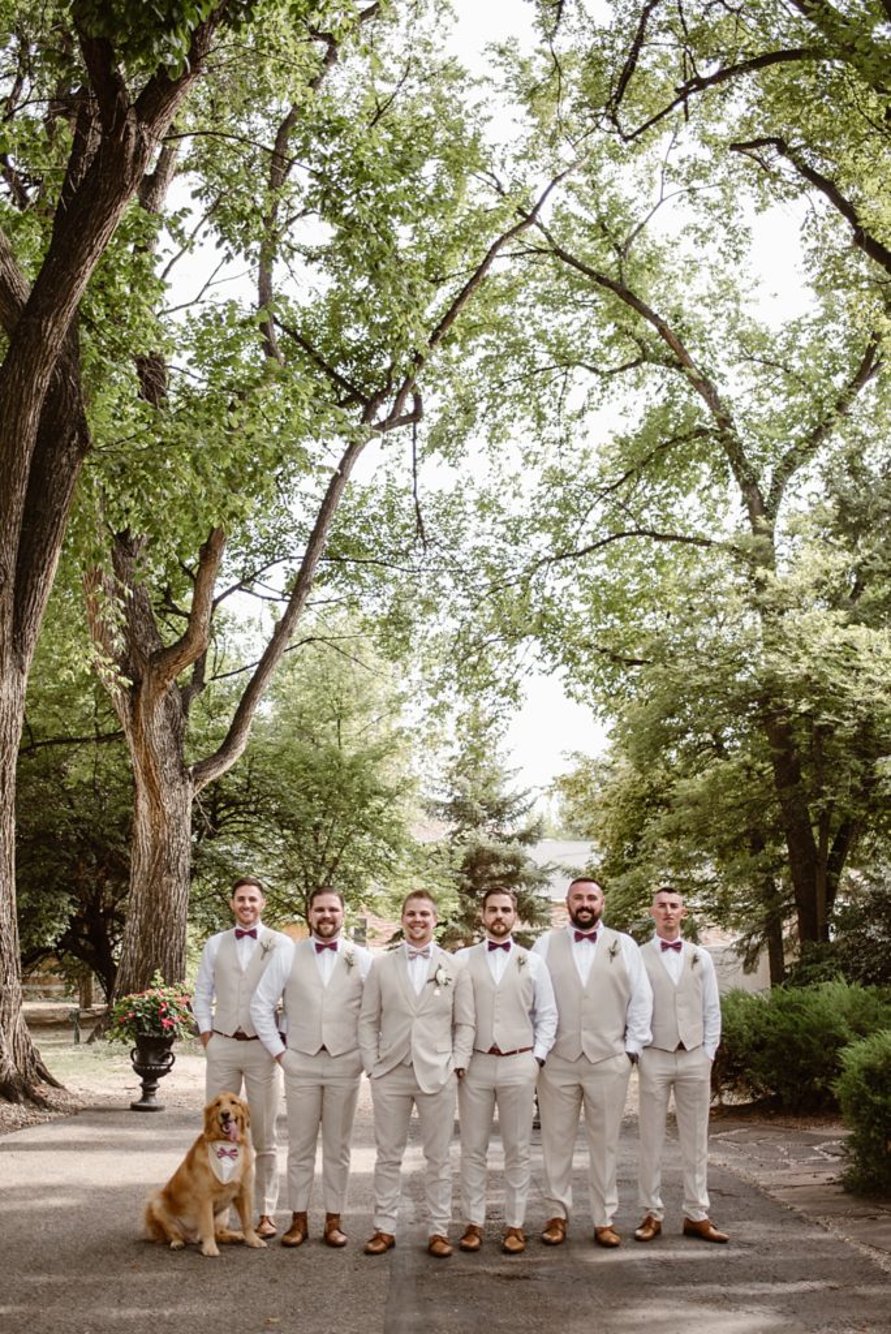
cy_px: 667
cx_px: 446
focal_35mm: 35
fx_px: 1298
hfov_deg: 37.9
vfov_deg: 54.4
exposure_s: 1/640
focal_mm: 35
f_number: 1.8
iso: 200
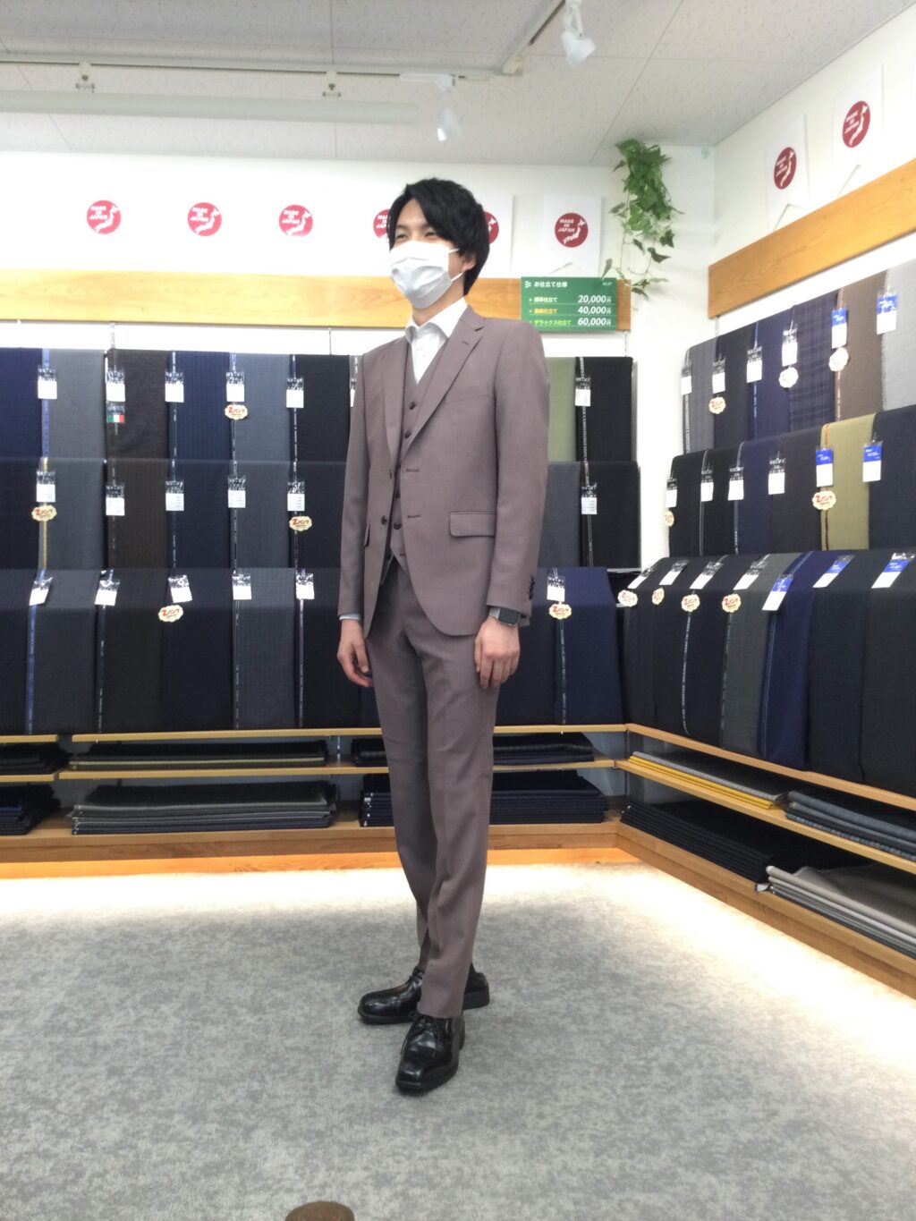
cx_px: 458
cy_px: 610
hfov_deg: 45.4
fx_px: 1094
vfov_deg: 58.3
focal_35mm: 31
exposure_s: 1/30
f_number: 2.4
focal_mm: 3.3
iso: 64
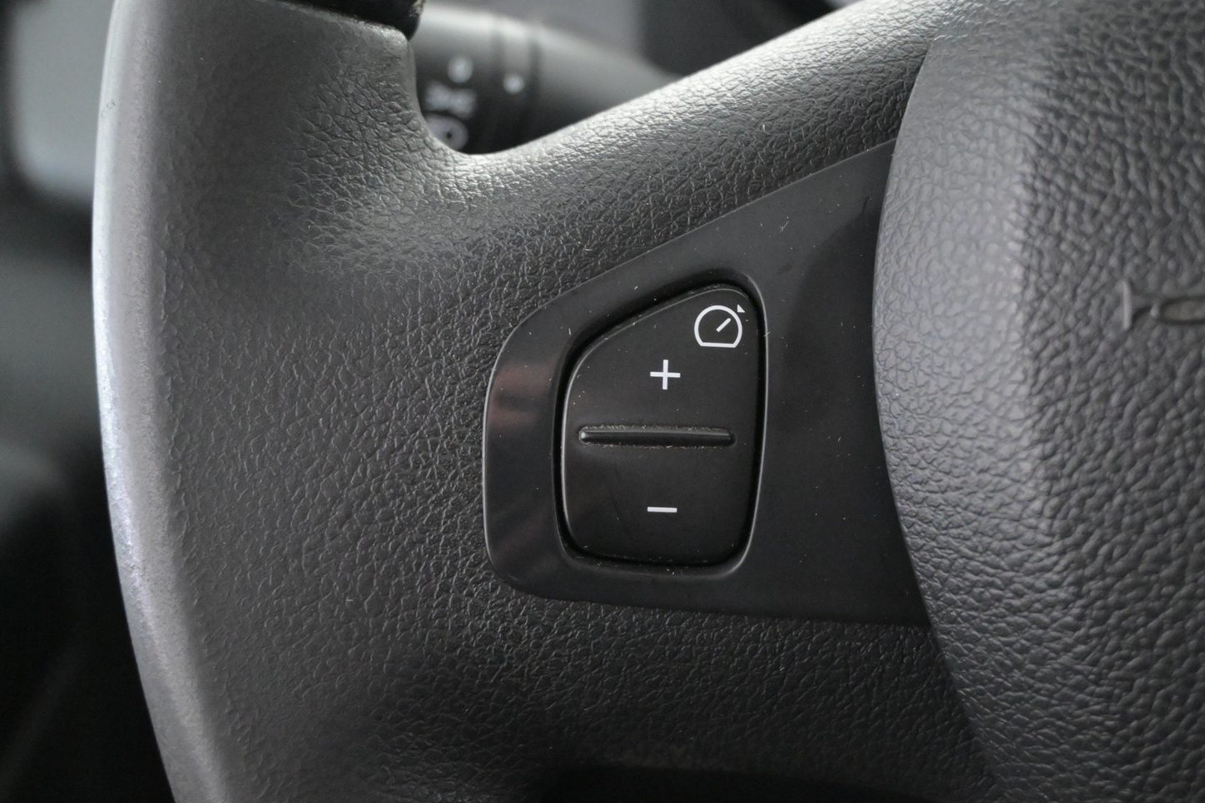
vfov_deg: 28.6
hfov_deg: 41.9
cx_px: 655
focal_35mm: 47
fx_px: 1573
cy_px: 443
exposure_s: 1/50
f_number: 4.5
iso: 8000
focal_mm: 28
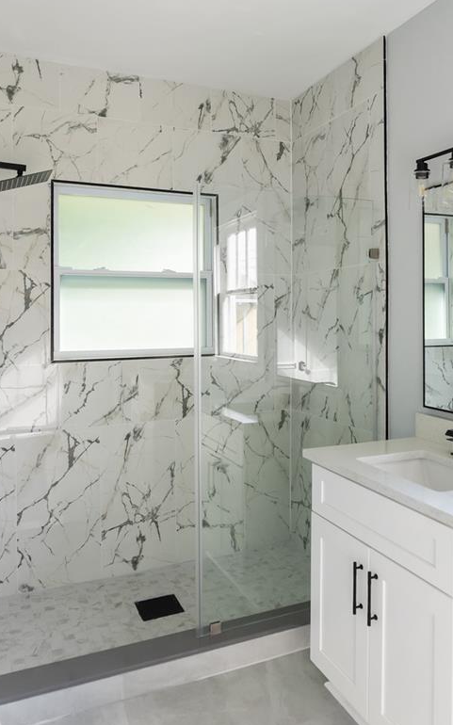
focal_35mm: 27
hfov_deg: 45.7
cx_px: 274
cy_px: 330
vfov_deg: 68.3
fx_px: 534
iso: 400
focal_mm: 17
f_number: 2.8
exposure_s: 1/320
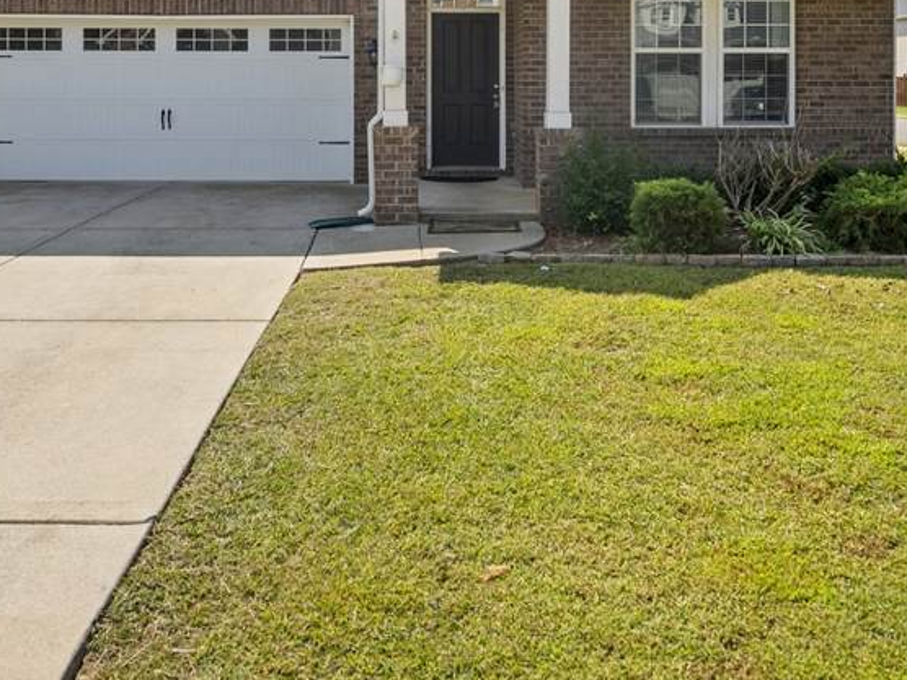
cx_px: 452
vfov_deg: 39.8
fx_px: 812
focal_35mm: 31
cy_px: -6
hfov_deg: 58.4
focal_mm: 14
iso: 640
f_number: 2.8
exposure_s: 1/2000
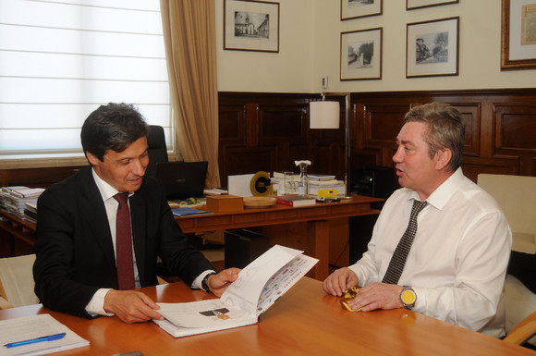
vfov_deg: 28.9
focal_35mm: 46
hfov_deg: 42.4
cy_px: 178
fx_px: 691
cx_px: 268
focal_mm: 31
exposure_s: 1/60
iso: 400
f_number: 5
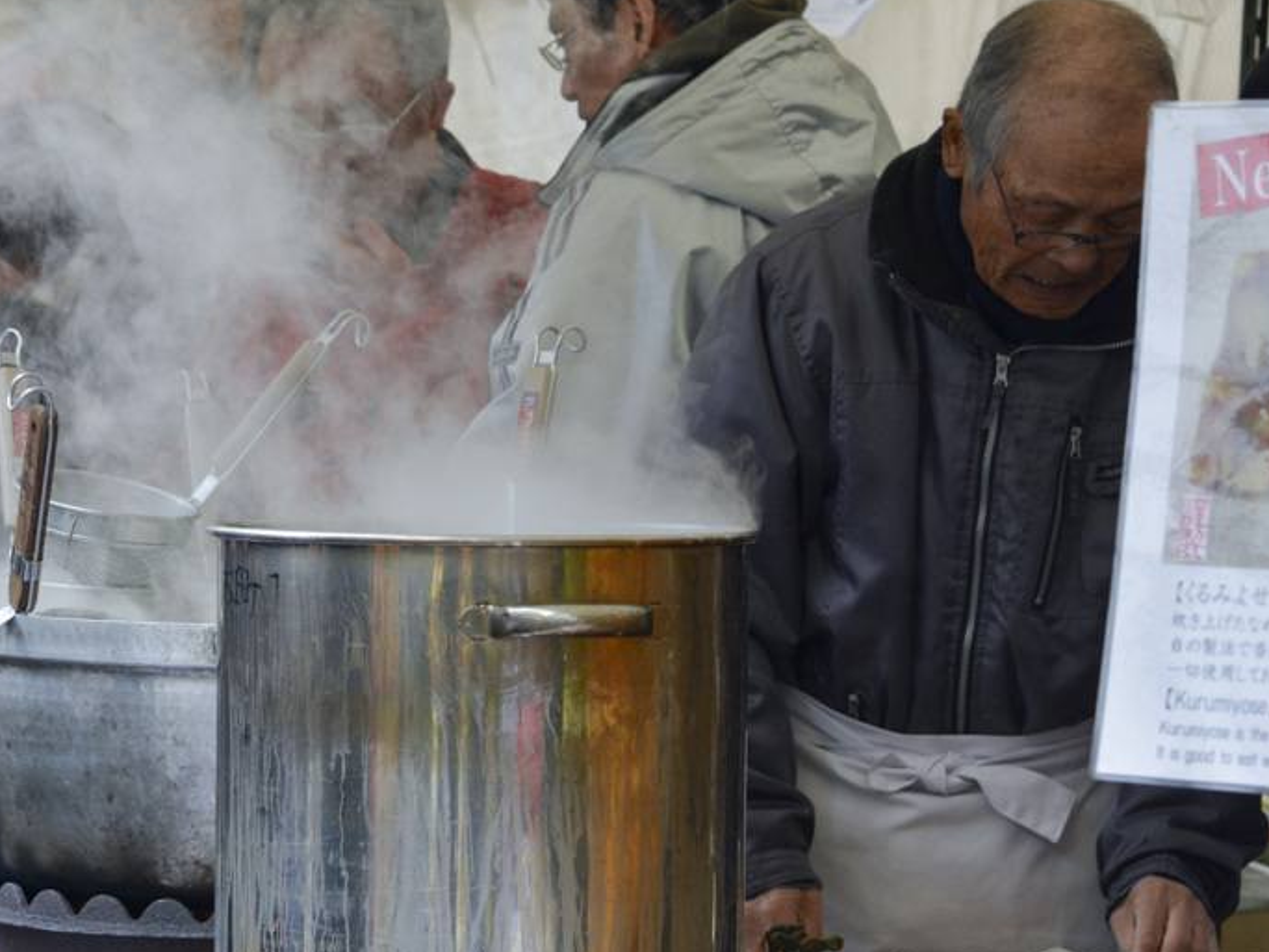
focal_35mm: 119
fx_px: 4352
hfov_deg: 16.6
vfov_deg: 12.5
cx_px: 577
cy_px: 466
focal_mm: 55
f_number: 8
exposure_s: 1/250
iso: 400
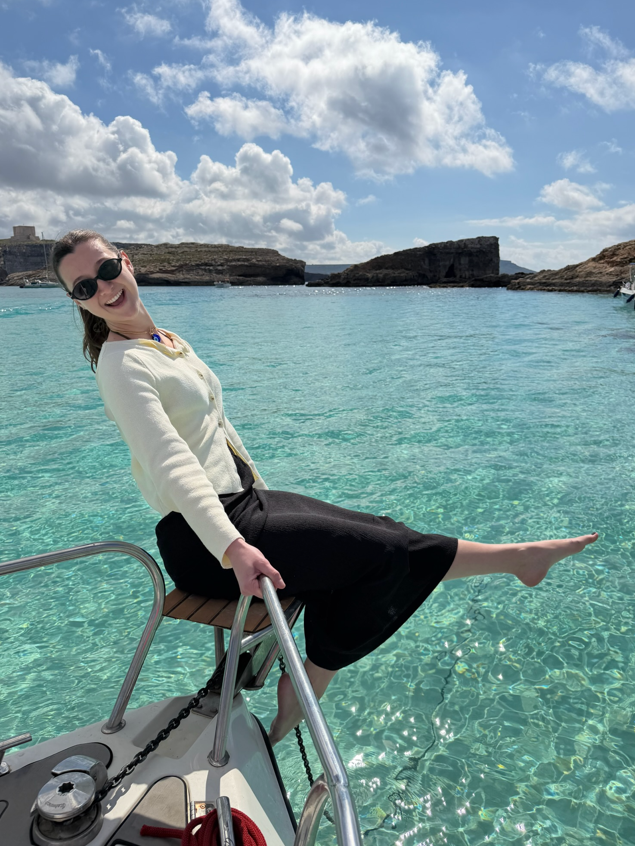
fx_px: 611
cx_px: 317
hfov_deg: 54.9
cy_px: 414
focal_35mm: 25
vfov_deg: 69.4
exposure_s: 1/17544
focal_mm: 6.76
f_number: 1.78
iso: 80
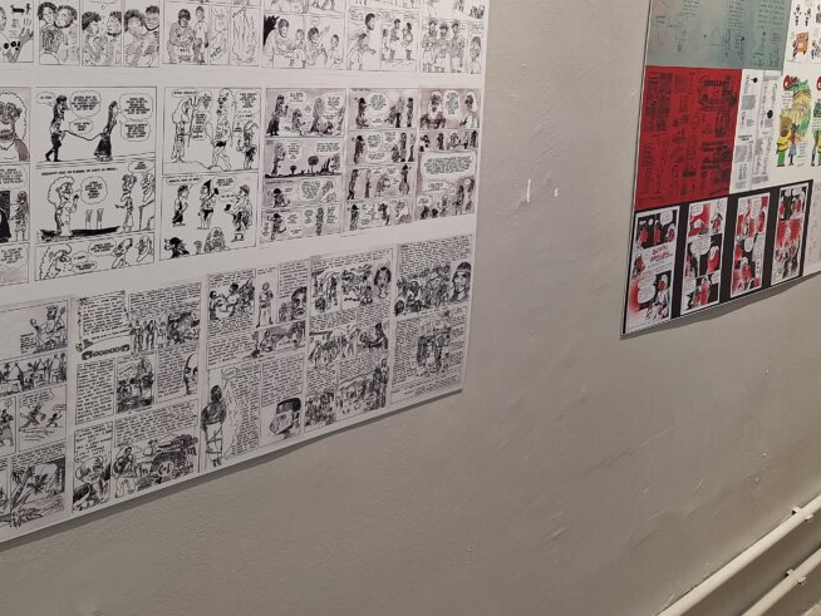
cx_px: 328
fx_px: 854
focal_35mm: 36
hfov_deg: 51.0
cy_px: 148
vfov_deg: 38.6
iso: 64
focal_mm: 5.54
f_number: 1.8
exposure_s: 1/60
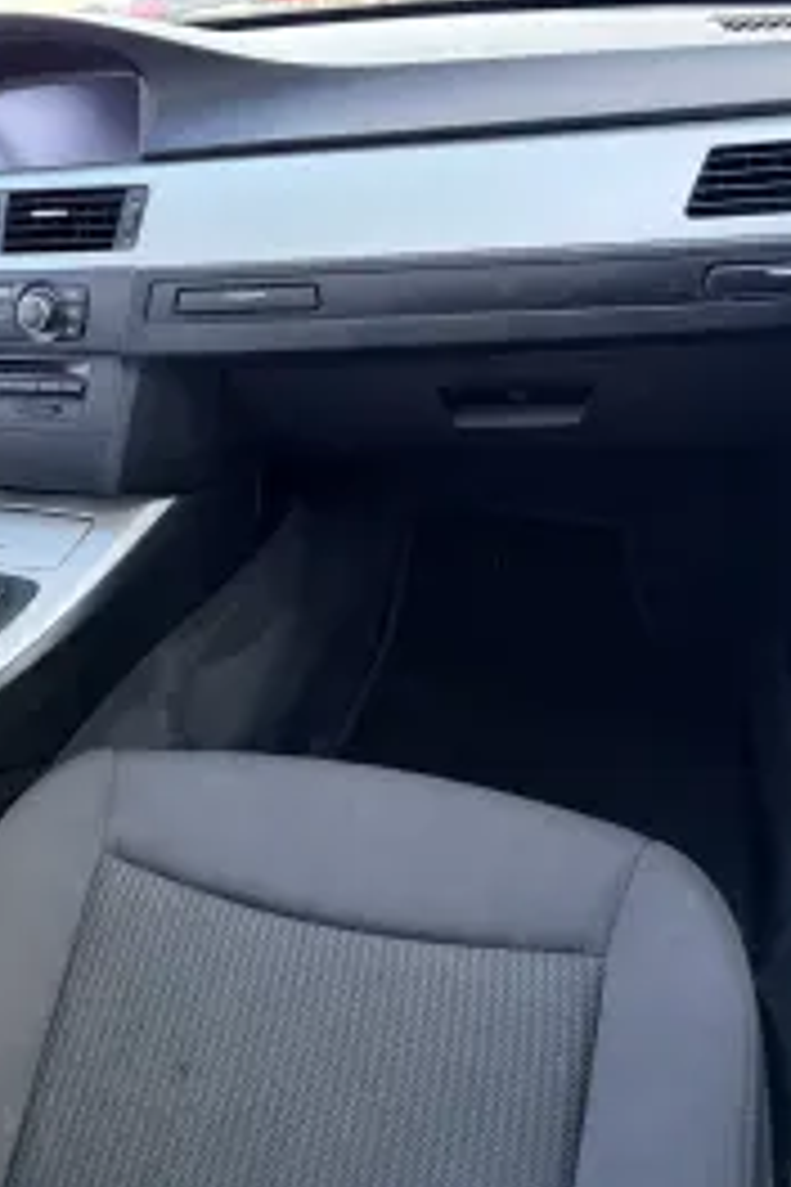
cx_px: 58
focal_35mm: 34
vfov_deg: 55.8
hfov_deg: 36.2
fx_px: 1120
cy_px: 598
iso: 200
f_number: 1.78
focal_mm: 6.76
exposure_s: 1/89
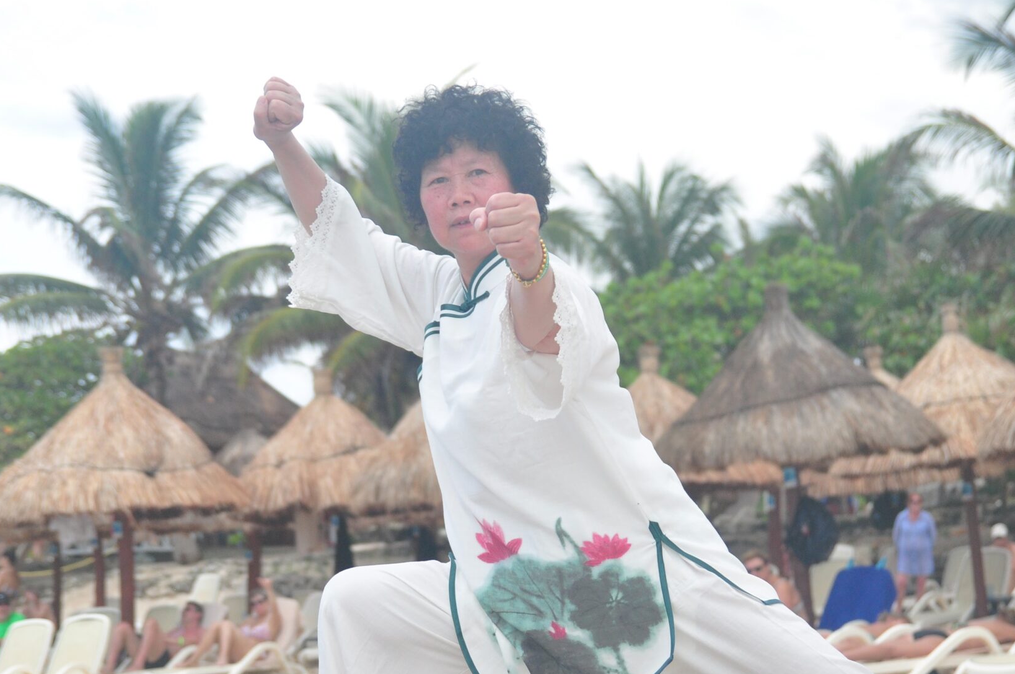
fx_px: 2112
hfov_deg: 27.0
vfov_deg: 18.1
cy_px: 433
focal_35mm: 75
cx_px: 513
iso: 400
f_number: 3.5
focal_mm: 32
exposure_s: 1/4000
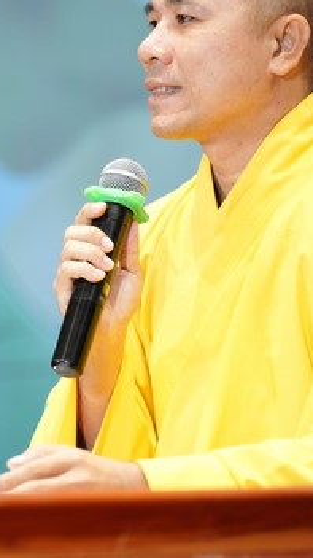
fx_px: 4301
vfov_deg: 7.4
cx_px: -6
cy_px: 215
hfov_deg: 4.2
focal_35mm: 291
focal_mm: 150
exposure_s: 1/100
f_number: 2.8
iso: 2000
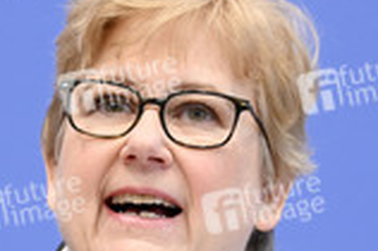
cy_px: 265
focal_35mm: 356
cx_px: 56
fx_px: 3734
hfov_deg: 5.8
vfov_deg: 3.8
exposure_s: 1/400
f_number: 4.5
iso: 2500
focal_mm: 125
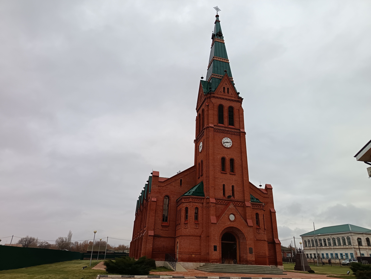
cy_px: 140
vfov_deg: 56.8
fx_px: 257
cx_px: 186
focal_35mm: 24
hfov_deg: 71.6
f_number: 1.75
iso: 100
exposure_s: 1/123
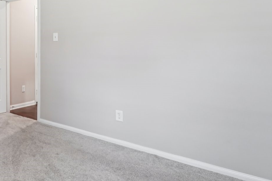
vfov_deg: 41.2
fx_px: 234
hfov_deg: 49.0
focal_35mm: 31
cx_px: -2
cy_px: 48
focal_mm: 14
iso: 500
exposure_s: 1/10
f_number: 8
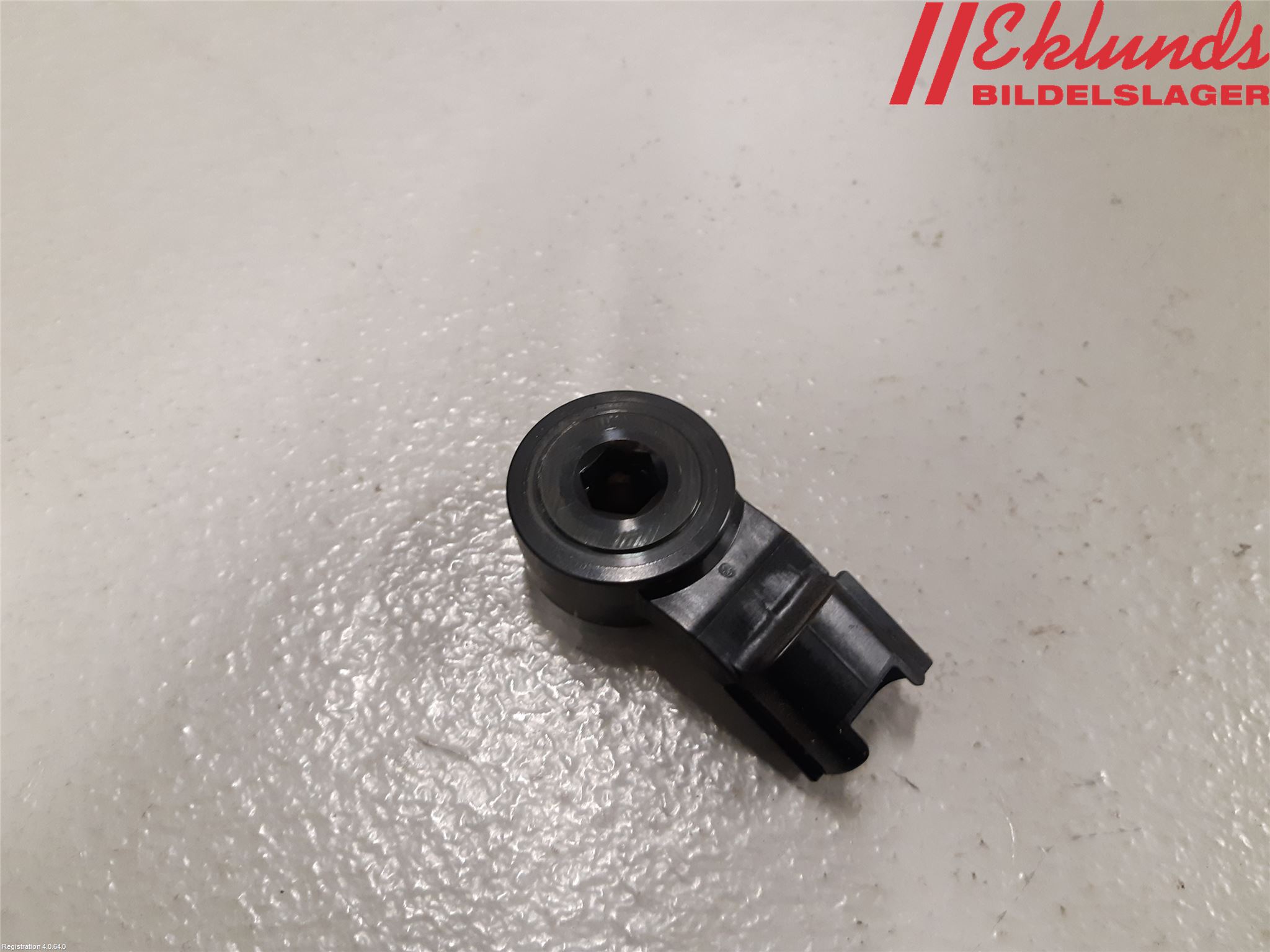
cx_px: 635
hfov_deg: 67.3
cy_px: 476
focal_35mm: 26
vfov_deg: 53.1
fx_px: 954
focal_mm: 3.93
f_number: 1.7
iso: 250
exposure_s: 1/50
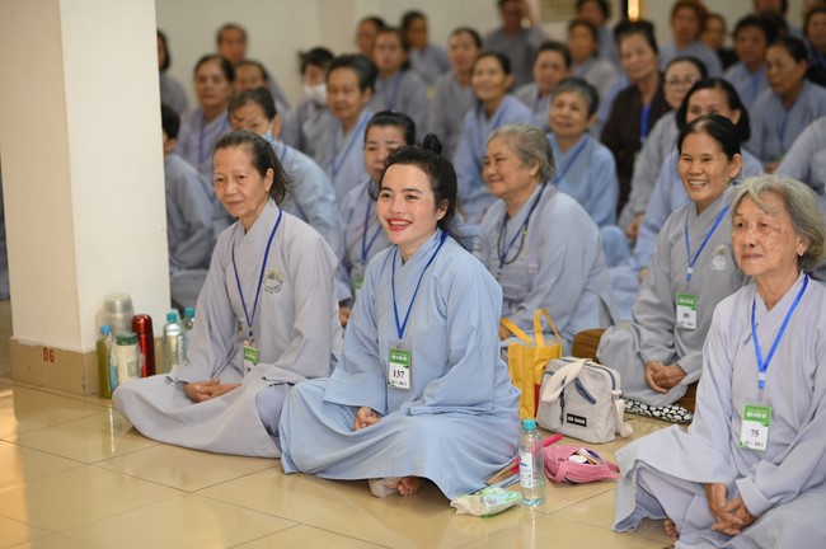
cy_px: 274
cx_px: 413
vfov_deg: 16.0
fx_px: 1948
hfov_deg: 23.9
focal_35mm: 85
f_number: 2.5
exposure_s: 1/160
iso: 1250
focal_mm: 85
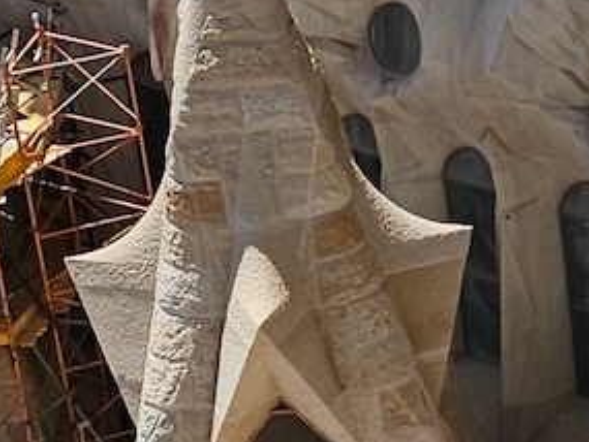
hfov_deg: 14.9
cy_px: 438
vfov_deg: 13.0
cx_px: 1093
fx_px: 1924
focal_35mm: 113
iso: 10
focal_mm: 6.3
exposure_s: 1/843
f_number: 1.7
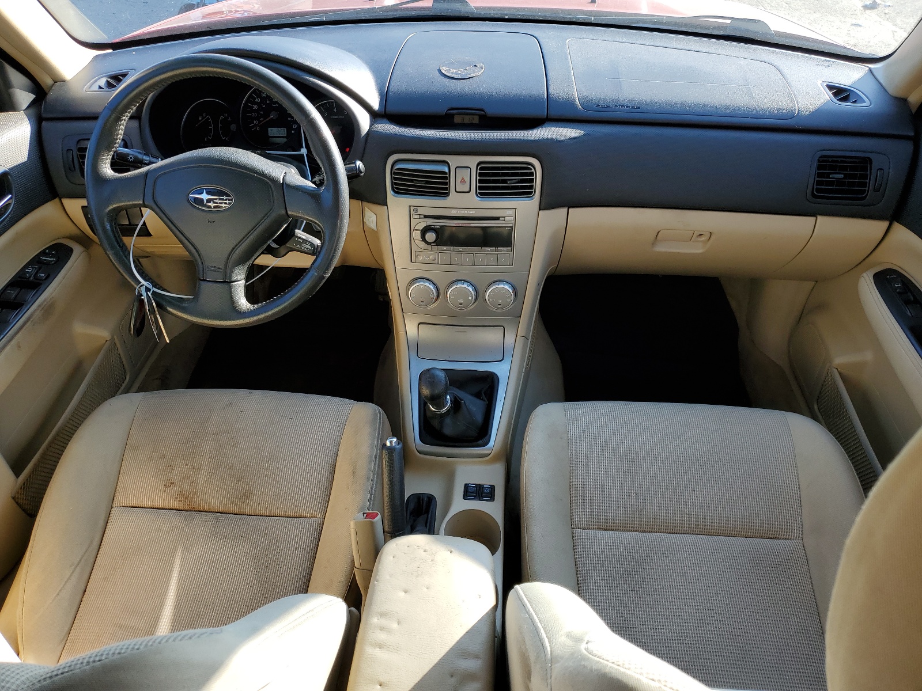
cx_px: 461
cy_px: 346
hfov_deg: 67.3
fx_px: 693
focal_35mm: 26
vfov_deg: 53.1
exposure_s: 1/357
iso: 50
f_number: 1.5
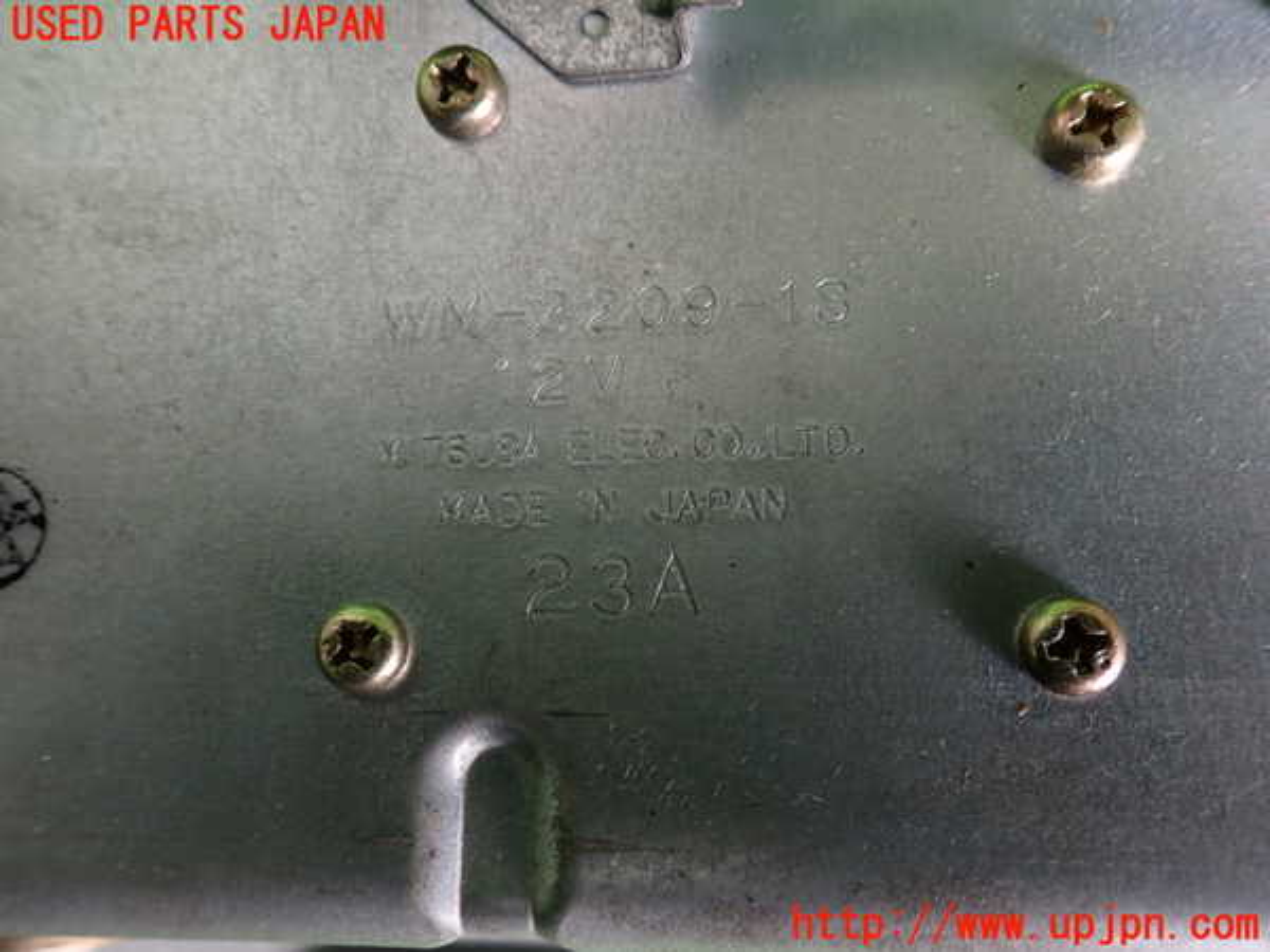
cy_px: 476
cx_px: 635
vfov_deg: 46.8
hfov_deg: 60.0
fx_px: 1101
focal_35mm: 30
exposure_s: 1/50
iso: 200
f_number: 2.3
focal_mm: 5.4
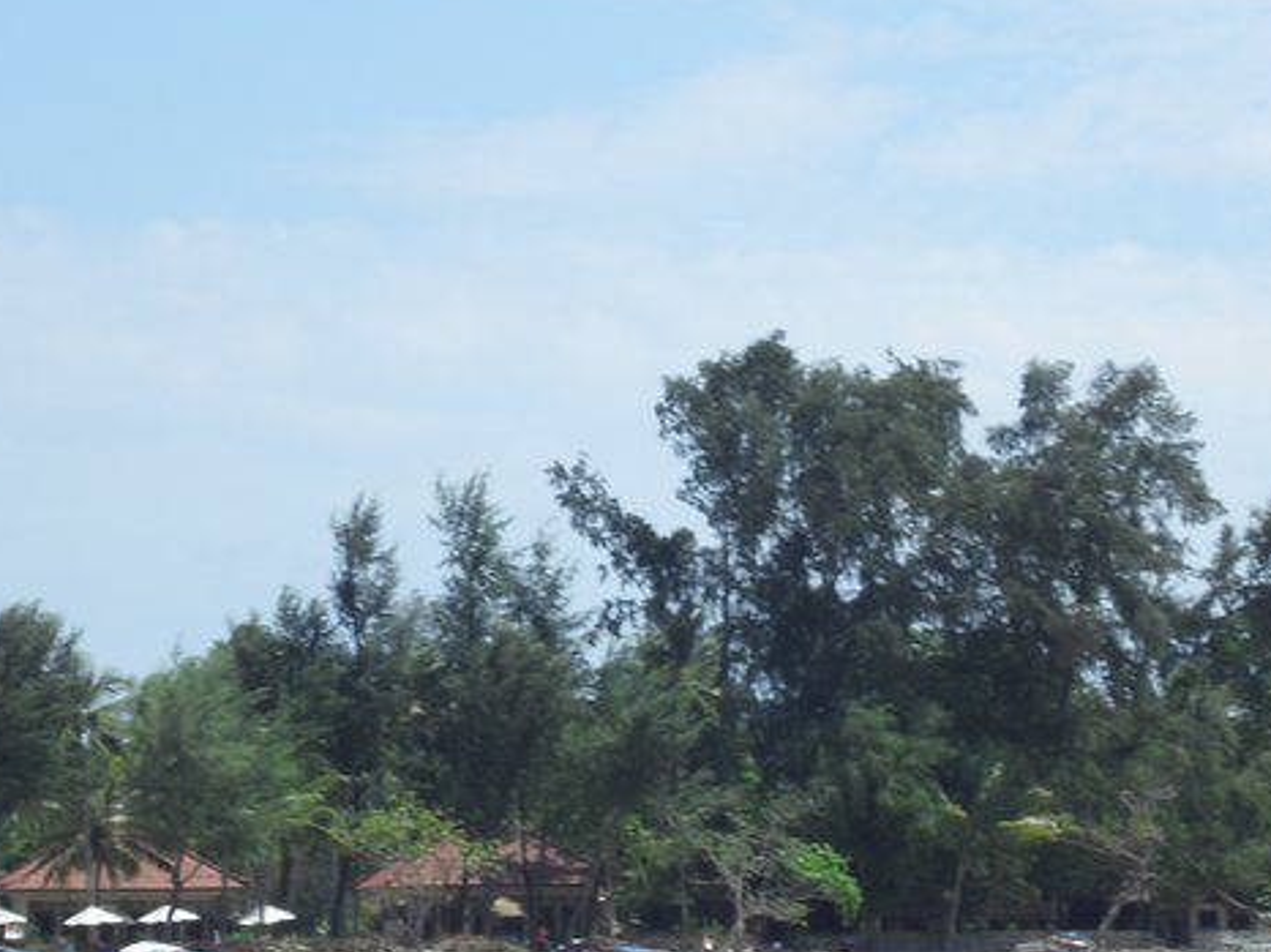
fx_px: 7119
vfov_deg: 7.6
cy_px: 573
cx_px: 701
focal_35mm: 194
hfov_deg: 10.2
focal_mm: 18.6
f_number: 14.7
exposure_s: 1/80
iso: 100
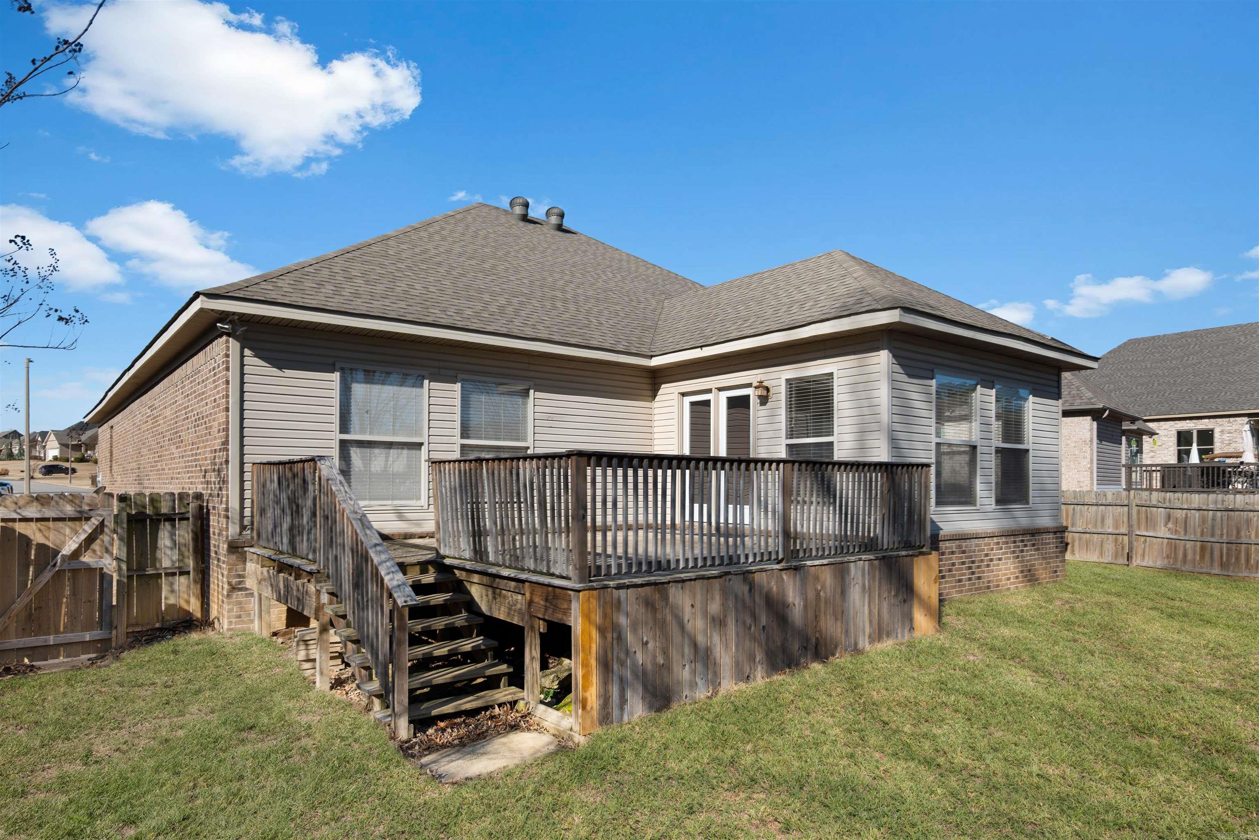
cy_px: 420
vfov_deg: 61.9
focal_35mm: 20
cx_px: 630
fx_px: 699
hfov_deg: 84.0
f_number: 6.3
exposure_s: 1/160
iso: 100
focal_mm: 20
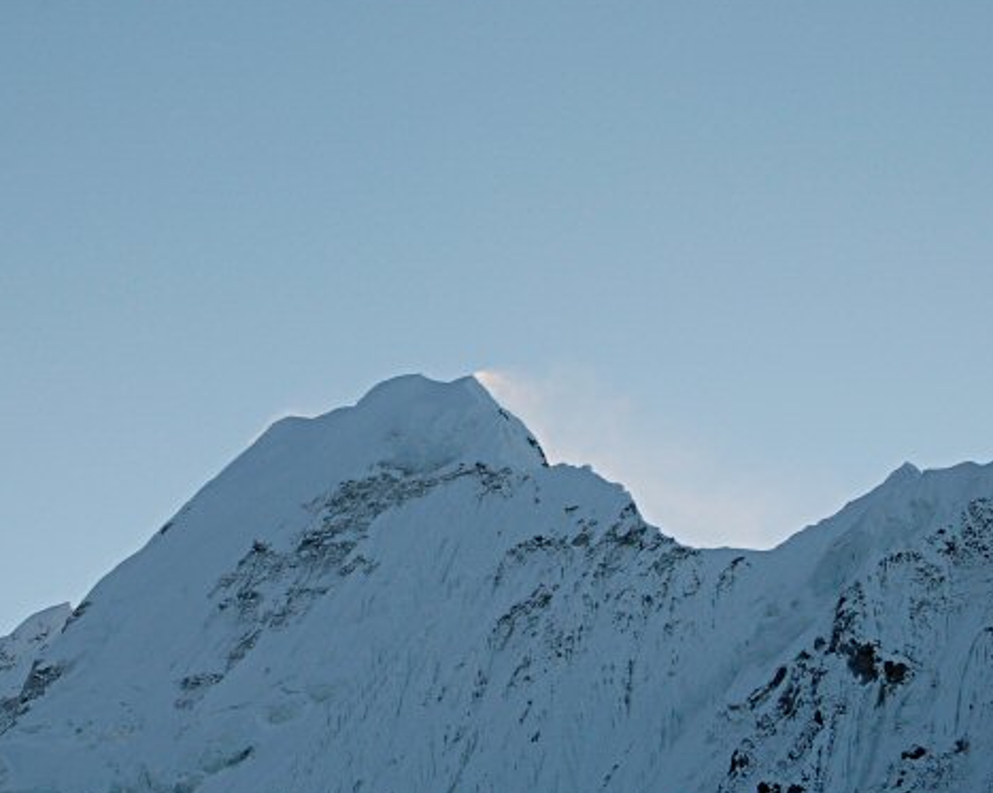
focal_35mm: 120
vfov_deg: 12.9
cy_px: 378
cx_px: 478
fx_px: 3516
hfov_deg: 16.1
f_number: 10
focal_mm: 55
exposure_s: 1/200
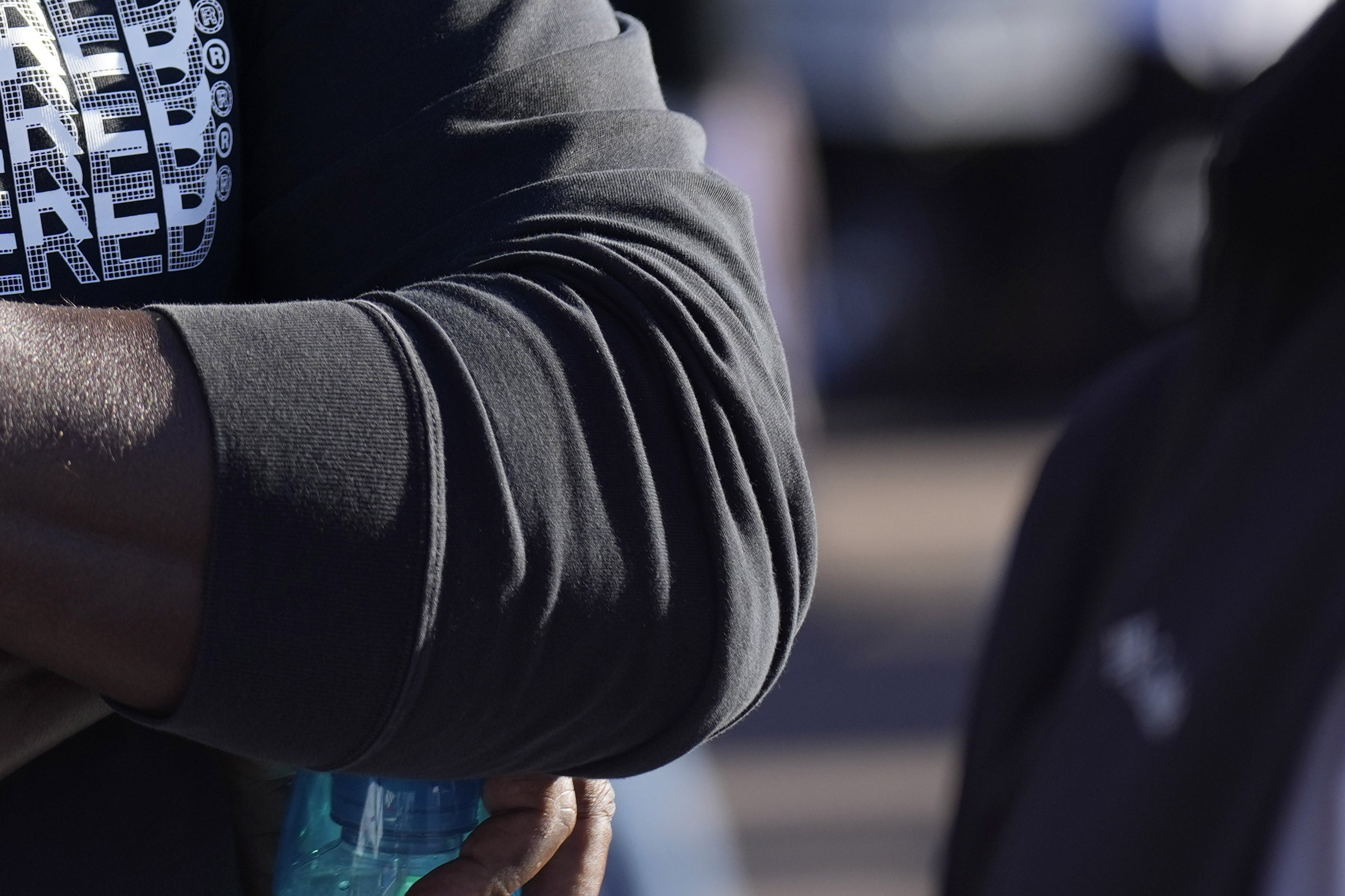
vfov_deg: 3.5
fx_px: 14495
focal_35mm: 388
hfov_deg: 5.3
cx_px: -34
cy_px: -469
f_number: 2.8
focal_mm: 123
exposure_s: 1/2000
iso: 250
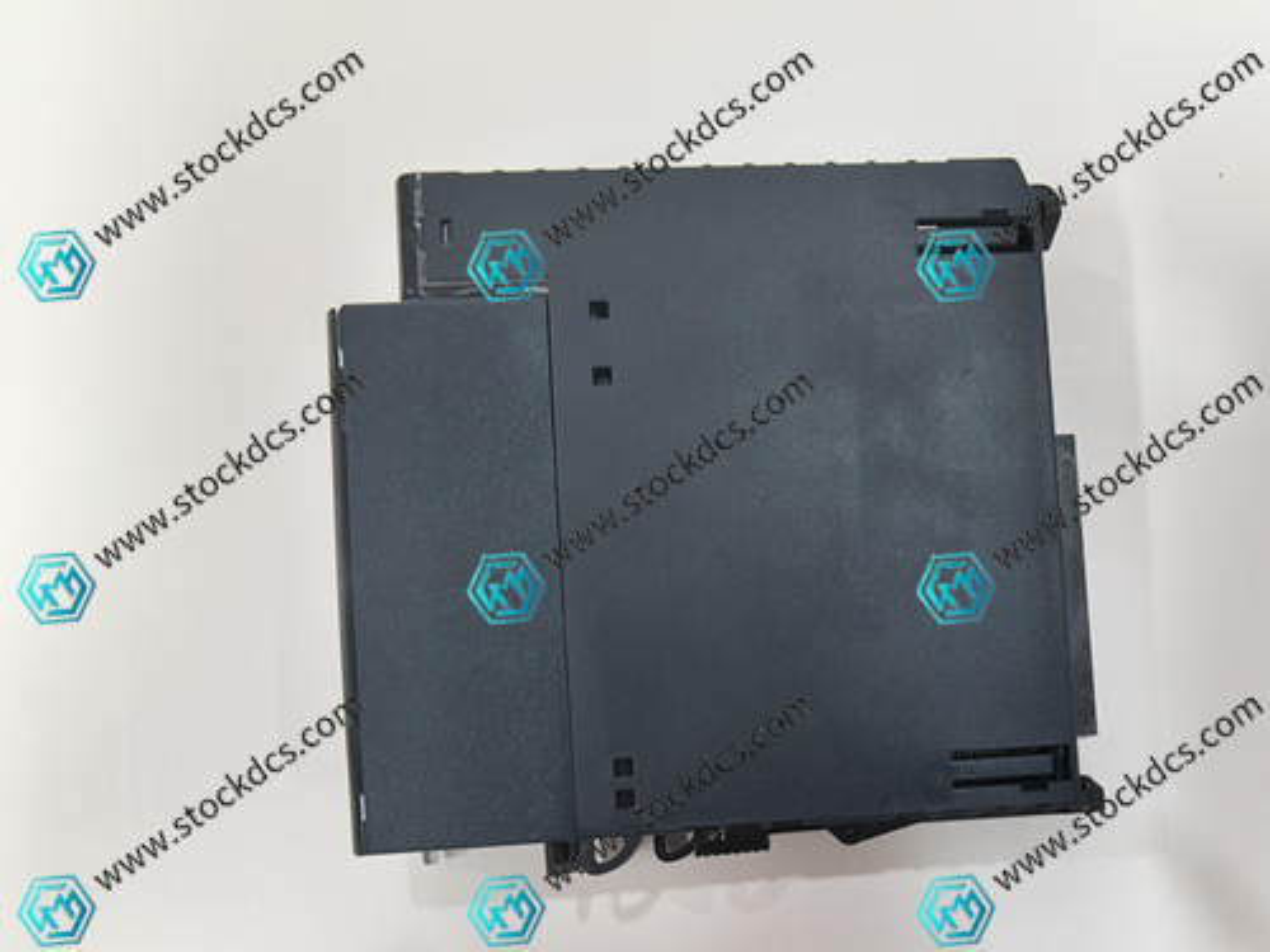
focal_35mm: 27
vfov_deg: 51.4
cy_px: 476
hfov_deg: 65.3
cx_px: 635
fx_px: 991
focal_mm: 1.95
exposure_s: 1/50
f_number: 2.2
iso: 250
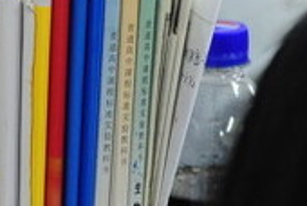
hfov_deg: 3.7
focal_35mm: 549
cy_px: -84
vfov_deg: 2.5
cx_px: -135
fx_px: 4690
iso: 1600
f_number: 2.8
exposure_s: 1/100
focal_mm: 78
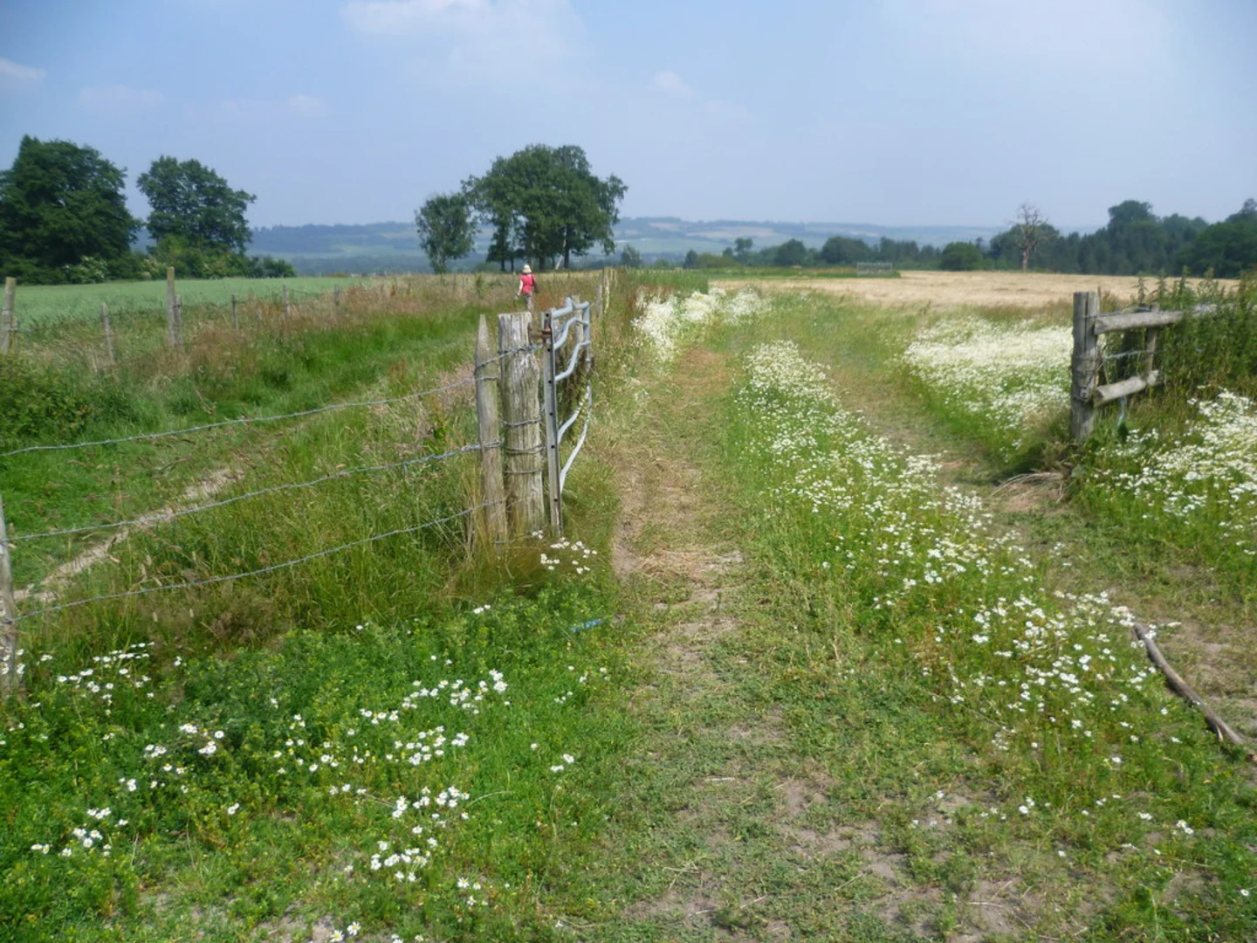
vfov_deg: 49.7
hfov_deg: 63.4
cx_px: 628
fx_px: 1017
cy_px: 472
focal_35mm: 28
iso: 80
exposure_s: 1/1000
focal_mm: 5
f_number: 2.8
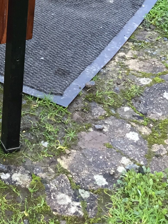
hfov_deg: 15.1
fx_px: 595
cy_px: -95
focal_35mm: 92
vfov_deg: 19.1
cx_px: -69
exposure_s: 1/33
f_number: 2.2
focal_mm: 4.15
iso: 100
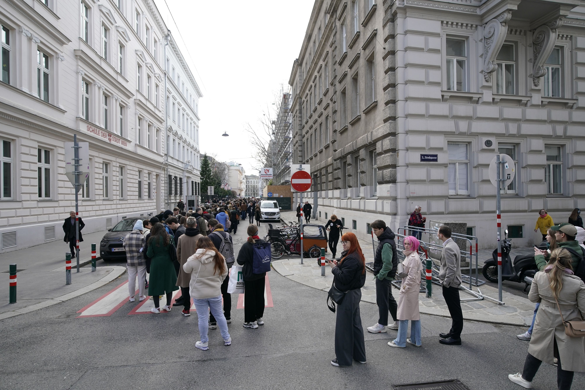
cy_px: 195
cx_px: 292
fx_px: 325
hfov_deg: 84.0
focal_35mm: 20
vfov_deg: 61.9
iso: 640
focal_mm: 20
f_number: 5.6
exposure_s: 1/500
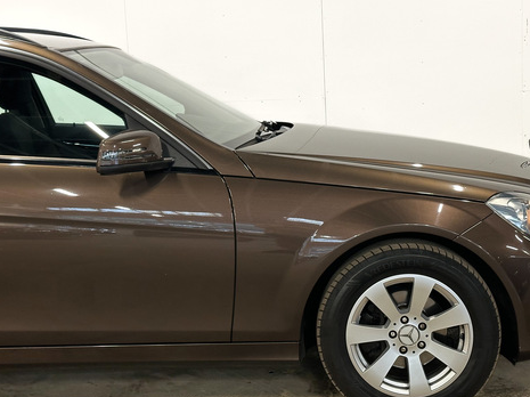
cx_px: 301
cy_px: 175
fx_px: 949
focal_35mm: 62
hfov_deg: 31.2
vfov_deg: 23.6
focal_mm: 6.86
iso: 160
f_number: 1.8
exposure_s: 1/50
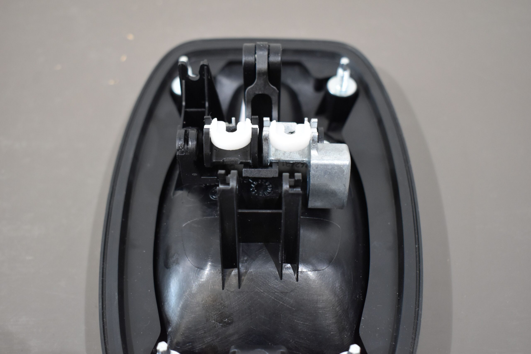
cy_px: 177
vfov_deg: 28.1
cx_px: 266
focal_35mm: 48
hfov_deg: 41.1
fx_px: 708
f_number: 4.5
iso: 1250
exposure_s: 1/125
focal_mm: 32
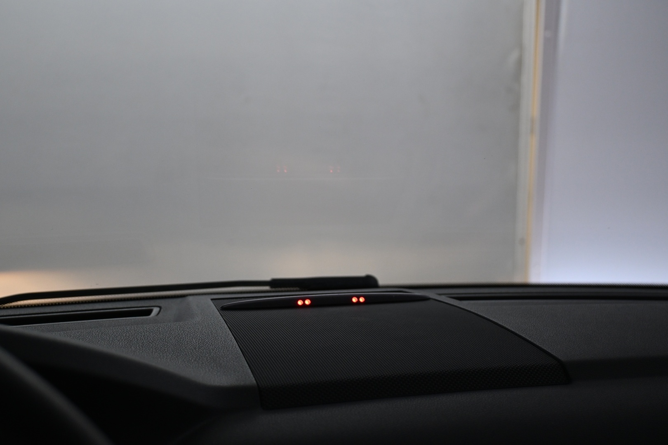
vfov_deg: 27.7
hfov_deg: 40.5
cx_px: 334
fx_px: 905
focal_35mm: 49
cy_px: 222
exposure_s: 1/80
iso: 800
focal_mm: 32.5
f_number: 5
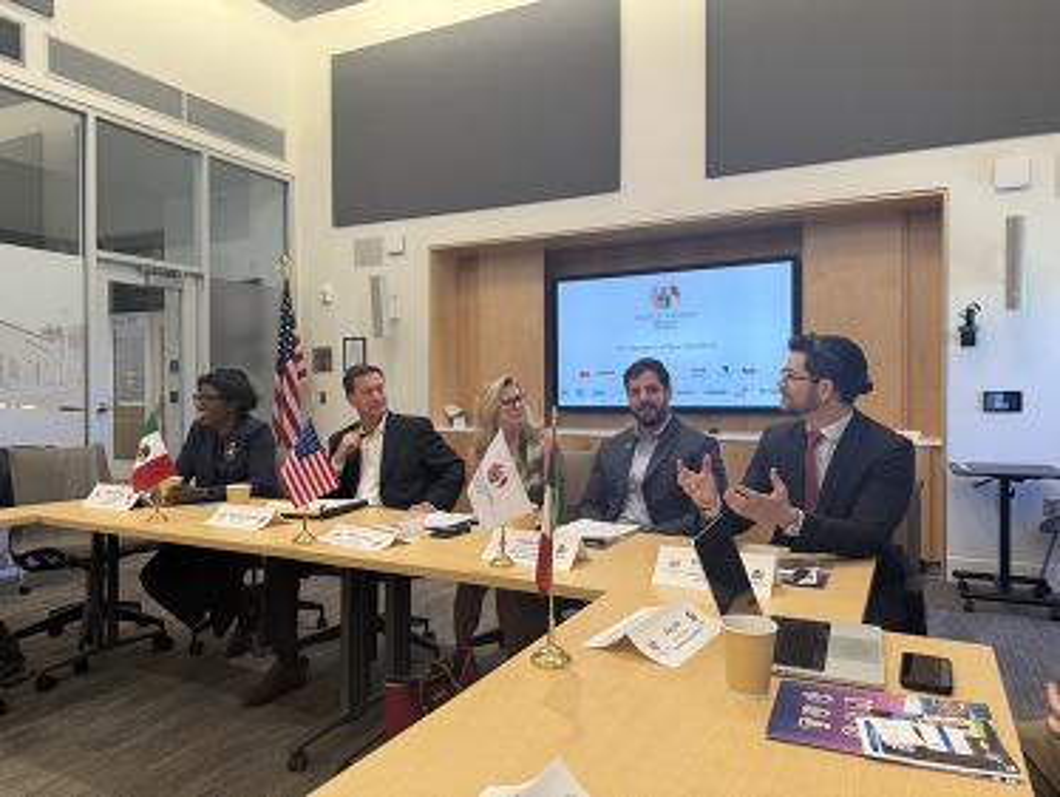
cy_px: 398
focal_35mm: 24
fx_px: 735
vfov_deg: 56.9
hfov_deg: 71.6
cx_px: 530
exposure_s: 1/75
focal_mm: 6.76
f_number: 1.78
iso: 100
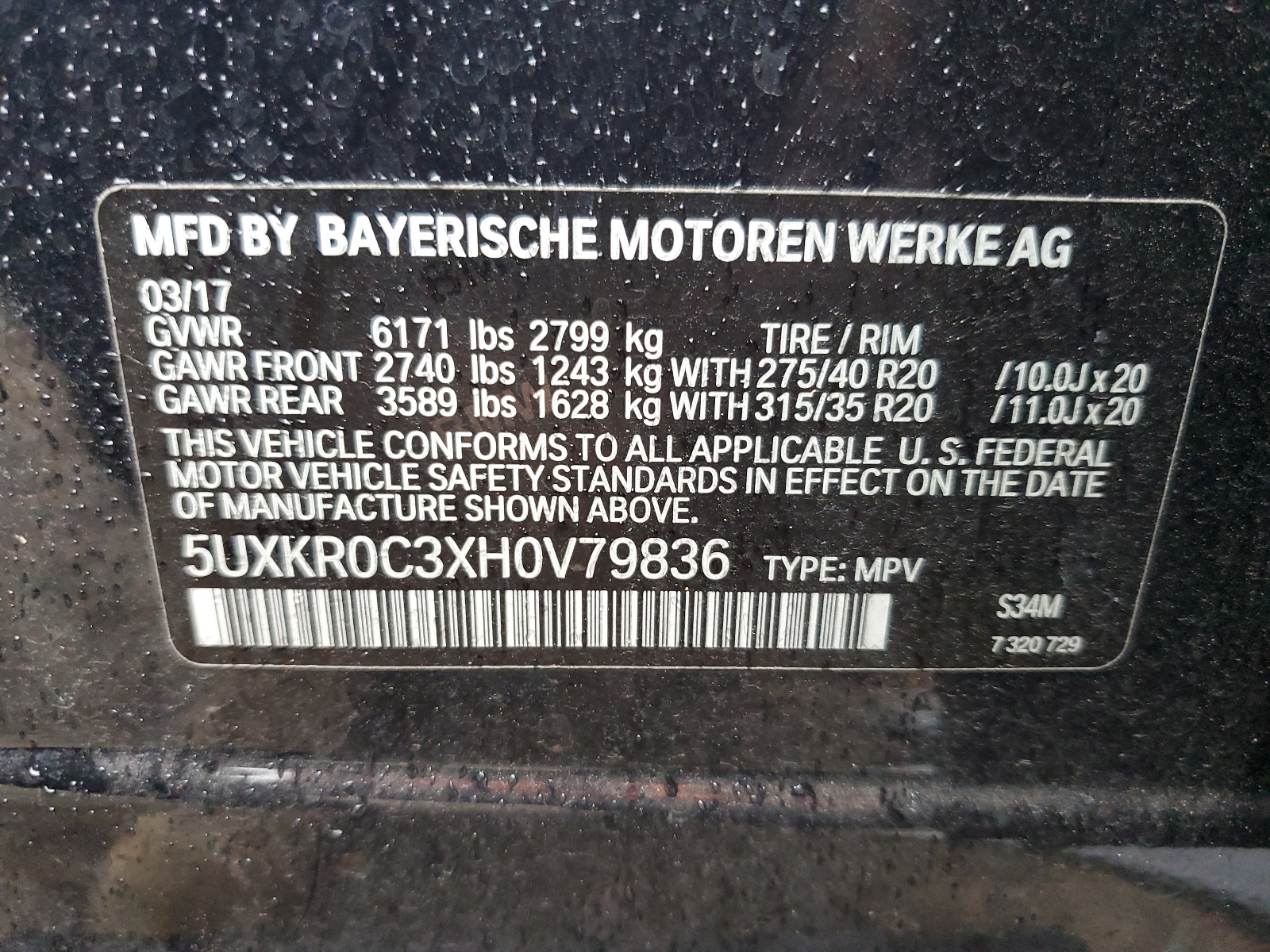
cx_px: 635
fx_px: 954
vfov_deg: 53.1
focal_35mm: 26
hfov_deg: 67.3
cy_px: 476
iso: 186
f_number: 1.5
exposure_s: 1/60.2
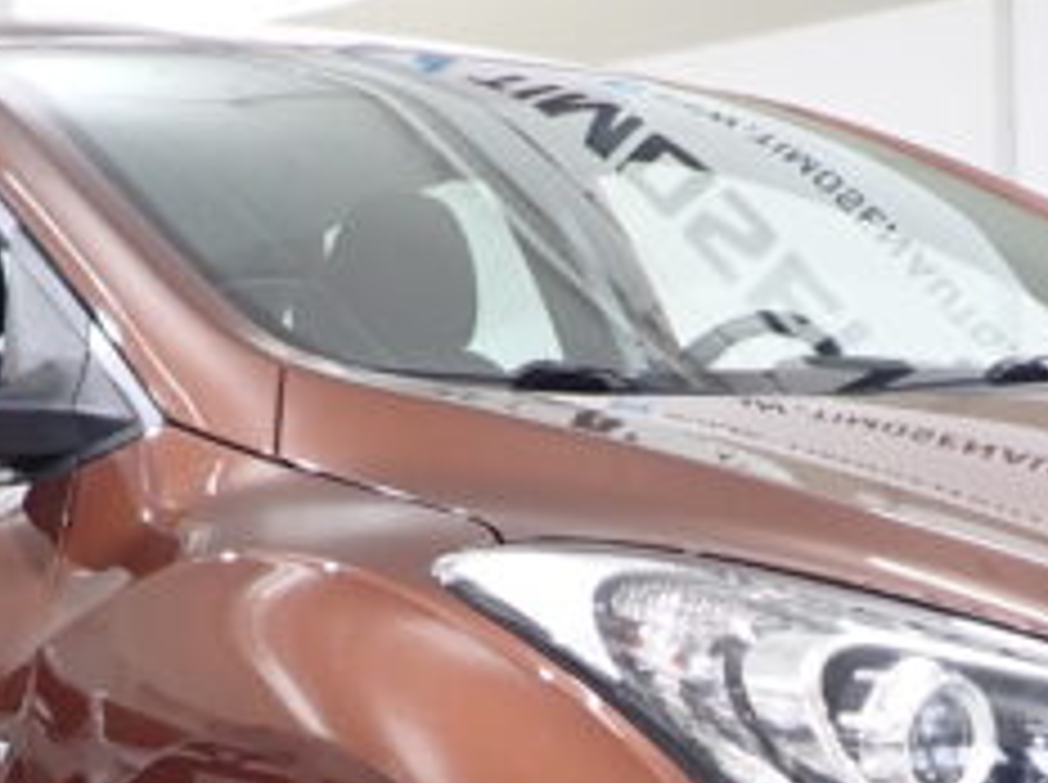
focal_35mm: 86
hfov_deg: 22.5
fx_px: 2600
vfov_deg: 16.5
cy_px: 904
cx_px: 828
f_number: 2
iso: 200
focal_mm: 4.5
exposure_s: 1/50
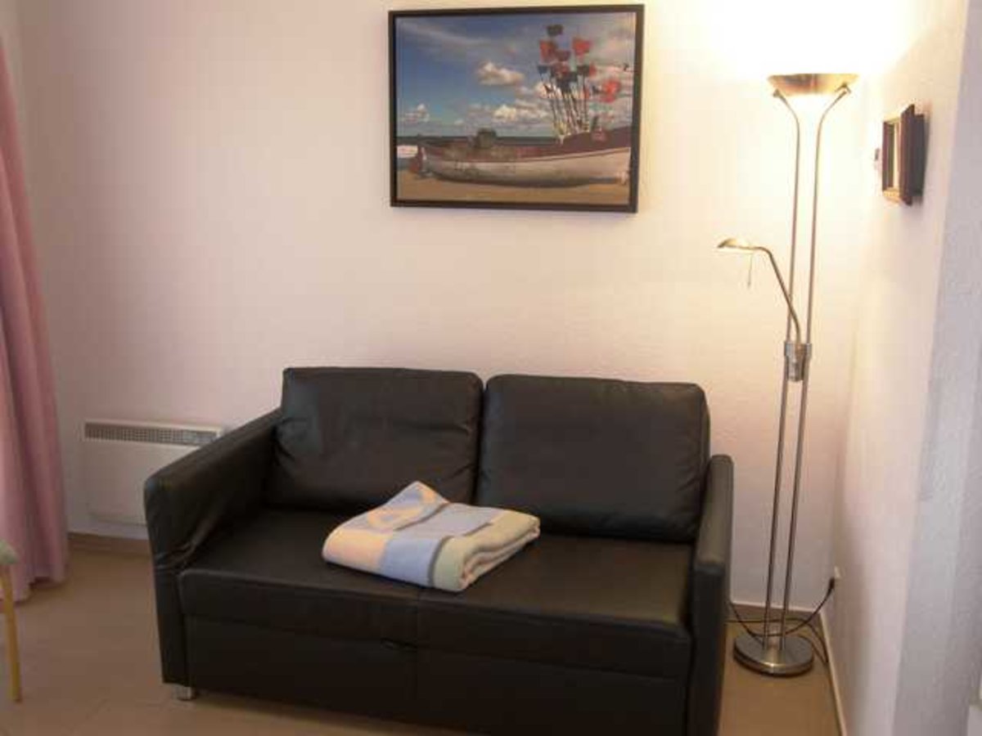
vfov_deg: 41.8
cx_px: 491
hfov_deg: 54.0
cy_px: 368
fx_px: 965
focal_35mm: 34
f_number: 3.2
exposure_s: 1/30
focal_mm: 7.1
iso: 80
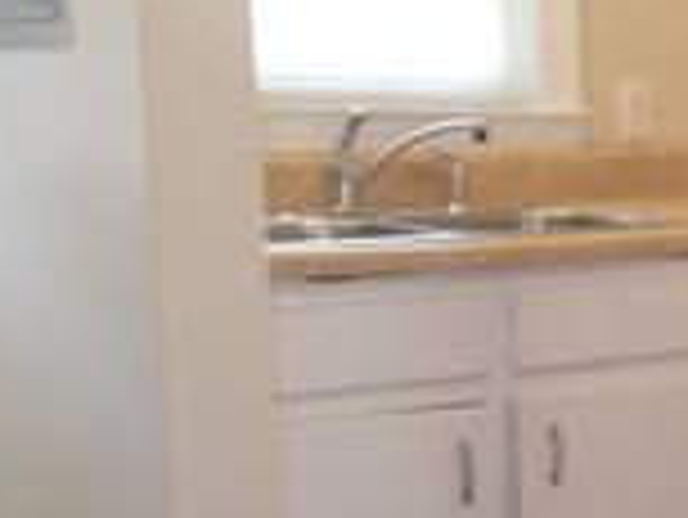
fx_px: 1691
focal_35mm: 85
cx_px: 1070
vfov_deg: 17.3
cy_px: 358
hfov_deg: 19.6
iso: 200
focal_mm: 4.6
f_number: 3.2
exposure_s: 1/25
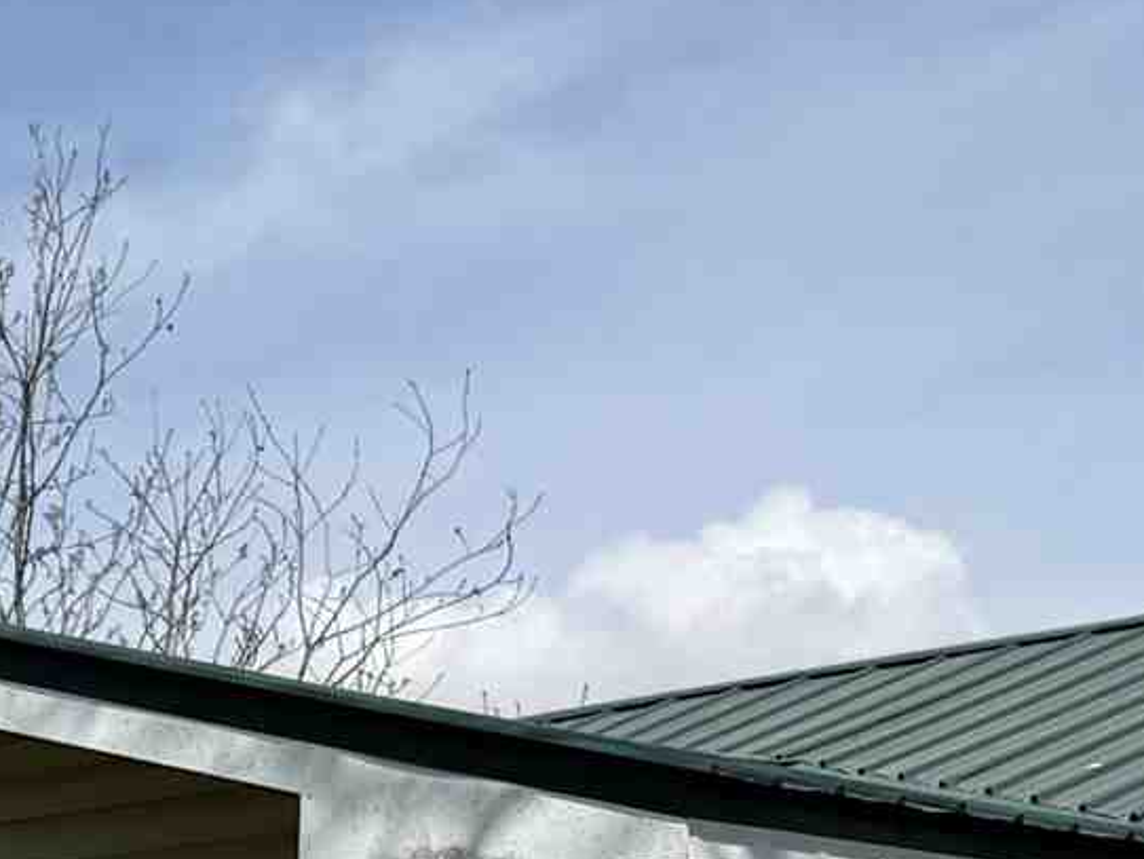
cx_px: -2033
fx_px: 4497
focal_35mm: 136
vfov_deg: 10.2
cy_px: 1610
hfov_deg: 10.9
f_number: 1.78
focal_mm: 6.76
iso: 80
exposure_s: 1/8130
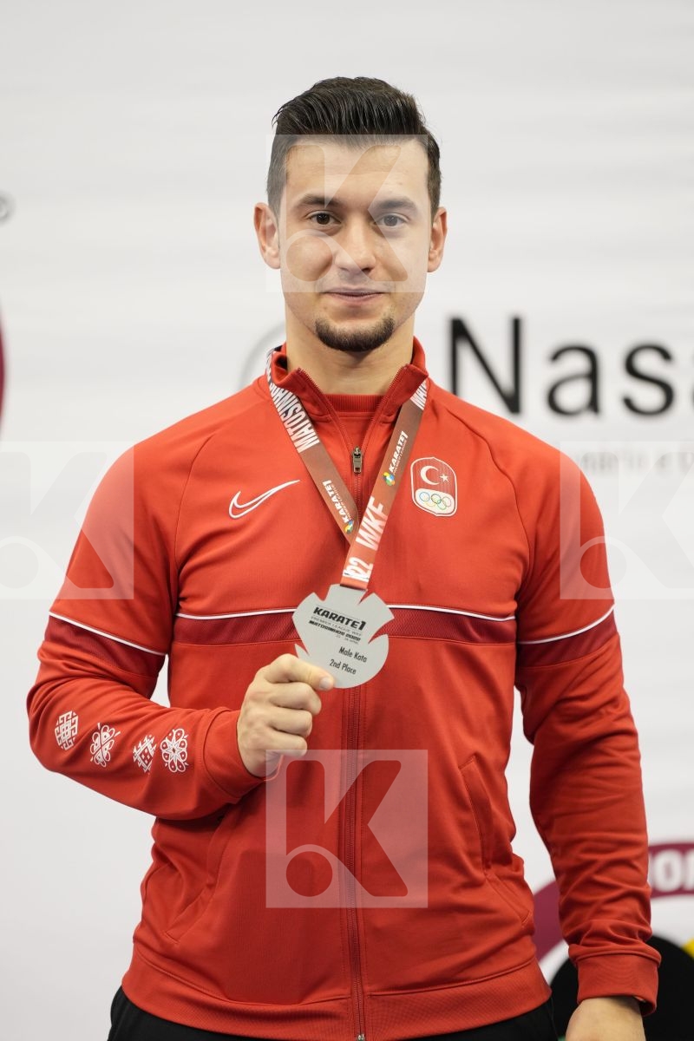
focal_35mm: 188
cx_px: 347
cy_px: 520
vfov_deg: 10.9
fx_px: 5436
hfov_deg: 7.3
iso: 1250
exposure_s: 1/250
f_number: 2.8
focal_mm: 188
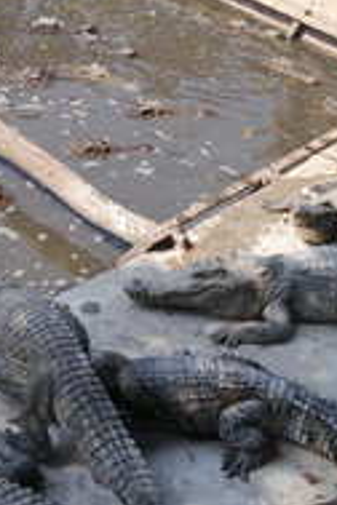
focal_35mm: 88
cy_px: 265
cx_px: 48
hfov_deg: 15.4
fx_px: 1236
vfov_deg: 23.1
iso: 160
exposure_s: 1/640
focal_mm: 20
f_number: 4
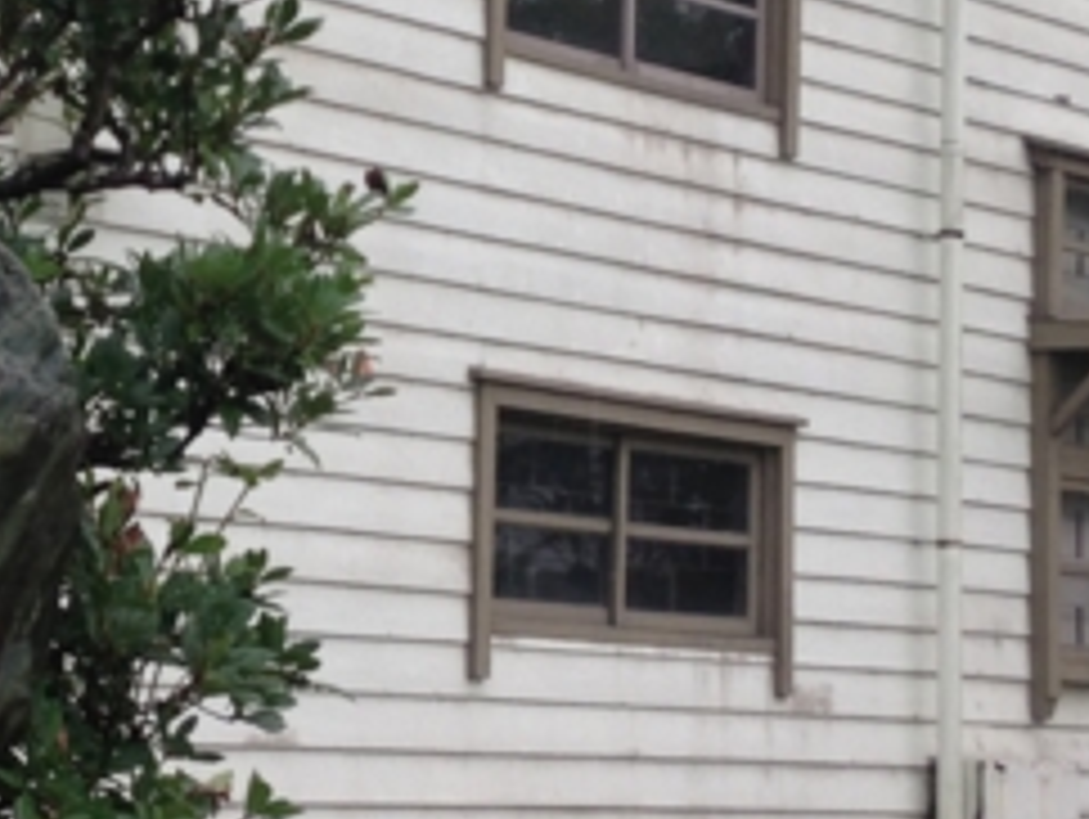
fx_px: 3432
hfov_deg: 17.7
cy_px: 248
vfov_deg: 13.6
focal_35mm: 109
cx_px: 76
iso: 50
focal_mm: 4.13
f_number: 2.4
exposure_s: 1/185
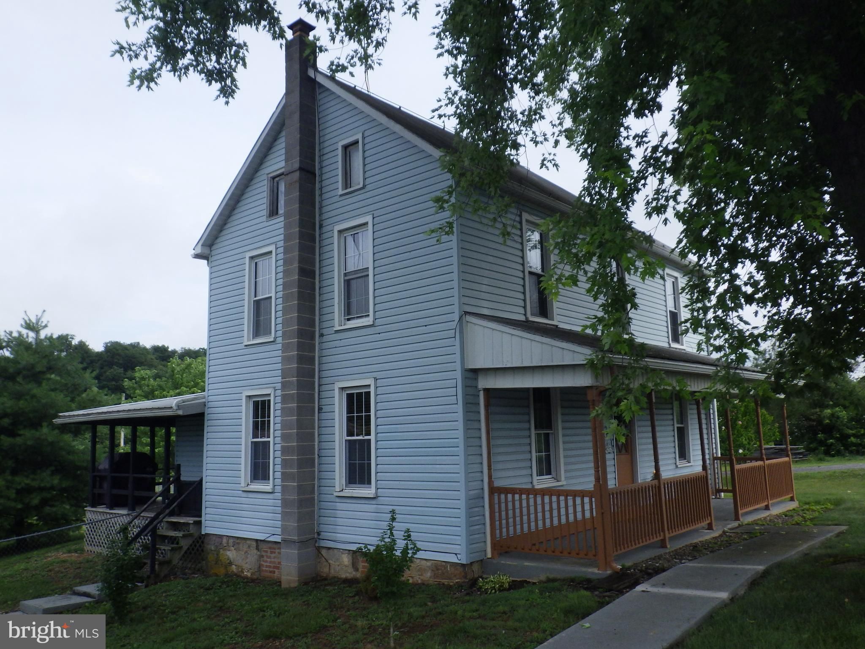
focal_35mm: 28
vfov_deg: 49.7
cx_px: 432
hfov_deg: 63.4
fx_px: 700
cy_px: 324
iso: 250
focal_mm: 5
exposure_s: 1/800
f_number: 4.2
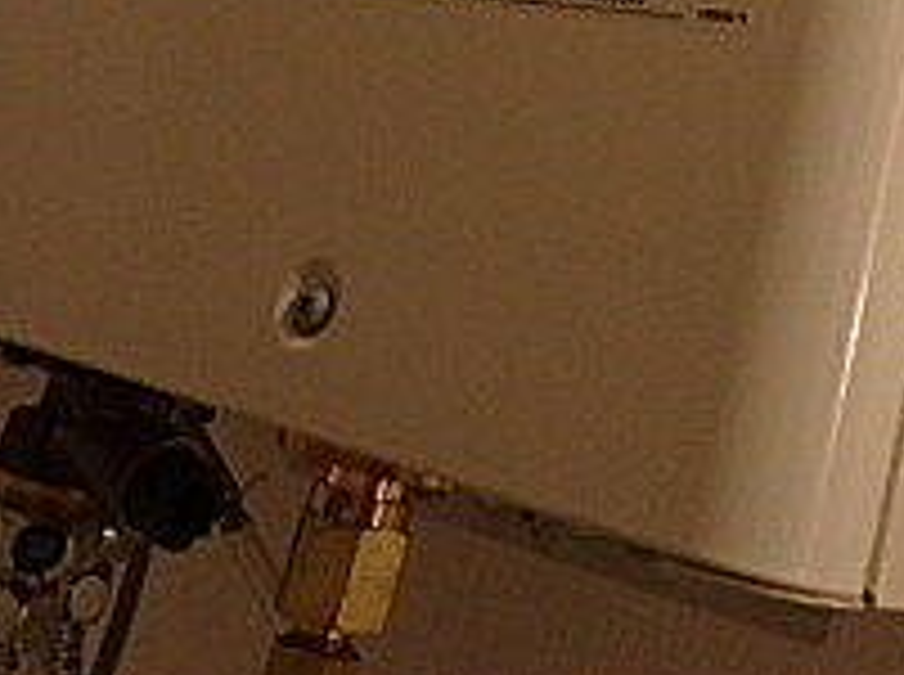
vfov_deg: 19.1
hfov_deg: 28.1
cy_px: -342
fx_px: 1747
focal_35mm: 67
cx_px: 787
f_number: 3.5
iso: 320
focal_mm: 3.7
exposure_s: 1/30
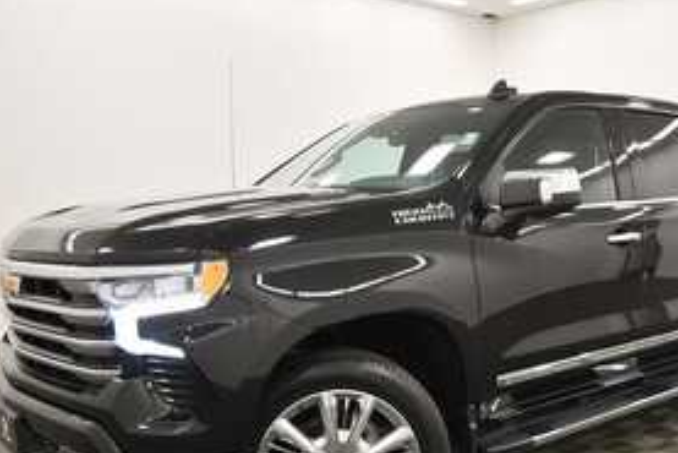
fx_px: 735
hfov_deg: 49.0
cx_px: 428
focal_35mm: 39
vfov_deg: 33.8
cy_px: 317
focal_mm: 18
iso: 900
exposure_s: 1/125
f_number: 5.6
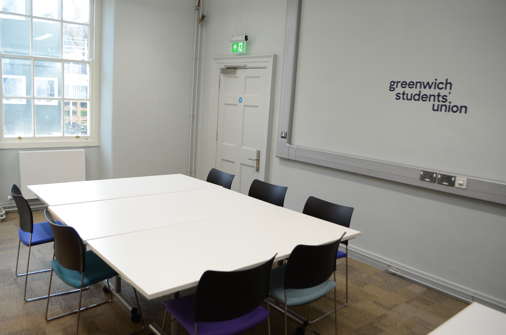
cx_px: 253
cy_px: 168
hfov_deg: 67.5
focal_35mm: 27
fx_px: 379
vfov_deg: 47.7
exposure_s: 1/100
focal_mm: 18
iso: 500
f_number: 4.5
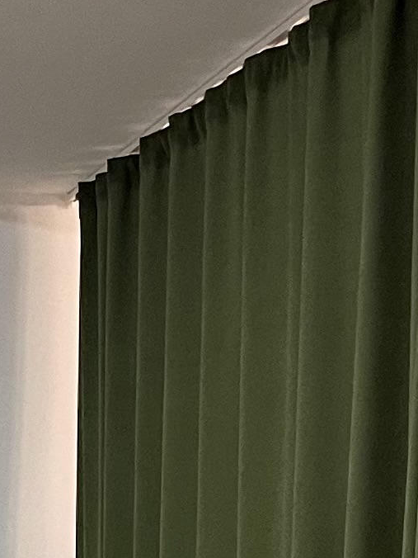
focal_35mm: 155
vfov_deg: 11.8
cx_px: -235
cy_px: 975
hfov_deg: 9.3
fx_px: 2496
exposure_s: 1/73
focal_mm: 5.1
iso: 125
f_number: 1.6
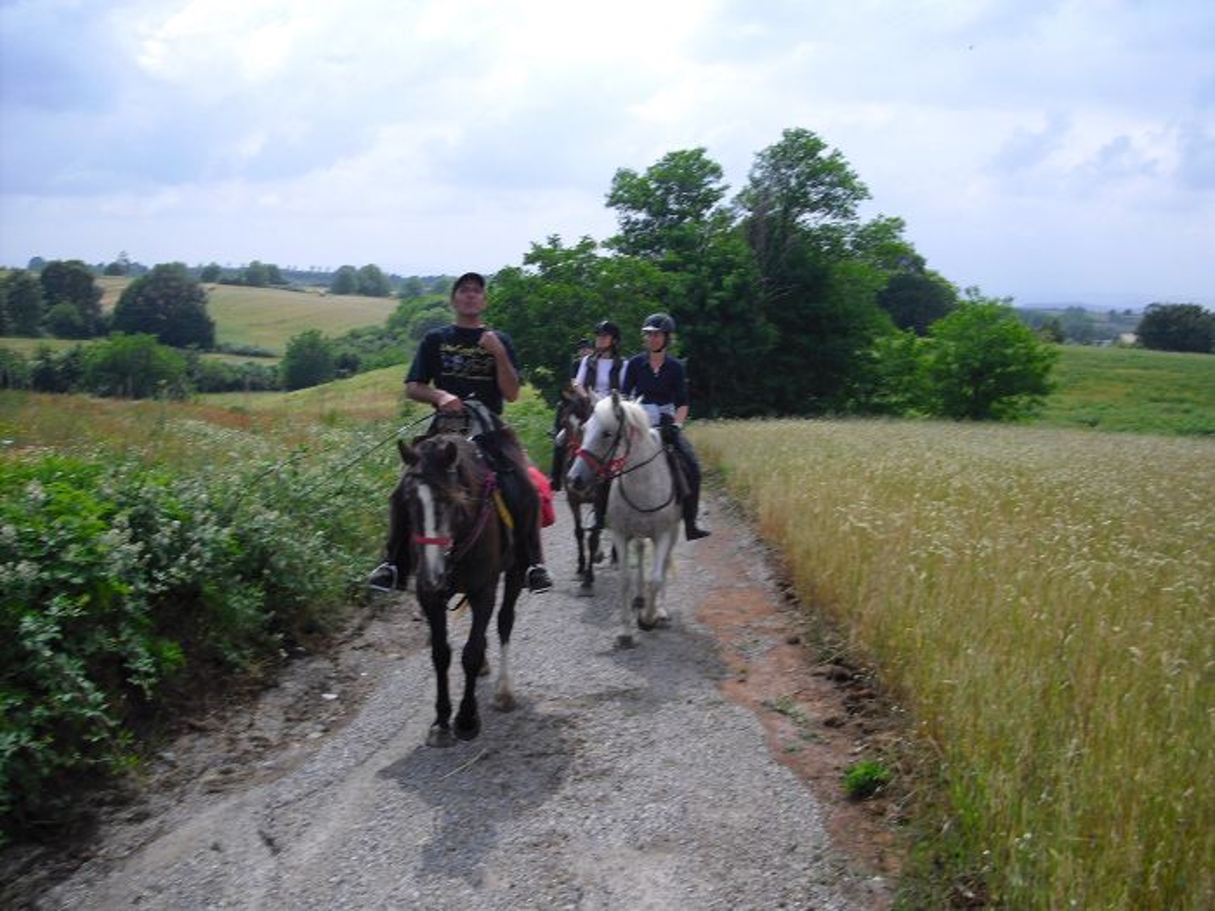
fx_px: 1334
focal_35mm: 38
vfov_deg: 37.7
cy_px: 456
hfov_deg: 49.0
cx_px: 608
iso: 64
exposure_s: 1/320
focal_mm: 6.2
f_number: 5.6
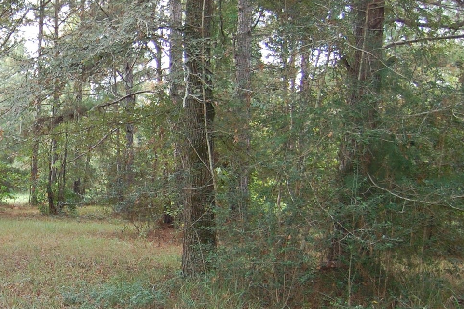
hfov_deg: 30.4
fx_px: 786
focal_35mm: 61
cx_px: -9
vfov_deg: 22.2
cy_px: 172
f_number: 3.5
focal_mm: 18
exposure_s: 1/250
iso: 400
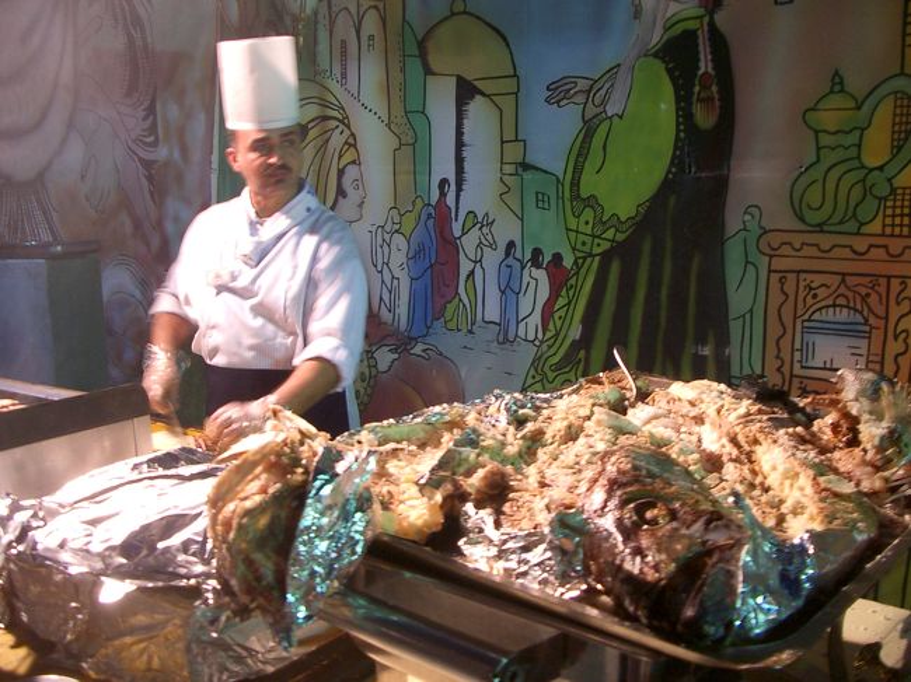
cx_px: 456
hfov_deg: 52.6
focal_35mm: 35
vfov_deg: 40.7
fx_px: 921
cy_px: 341
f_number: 2.6
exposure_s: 1/10
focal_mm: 5.8
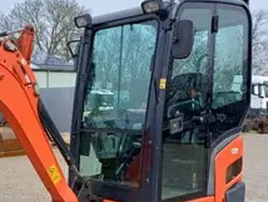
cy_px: 178
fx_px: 434
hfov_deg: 32.5
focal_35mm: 56
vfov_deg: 25.4
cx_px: 25
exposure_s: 1/539
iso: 50
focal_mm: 4.65
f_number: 1.8
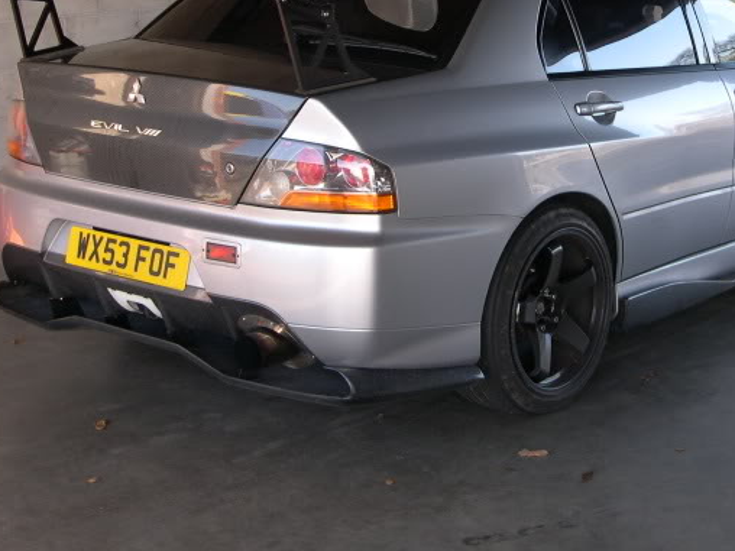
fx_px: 1571
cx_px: 443
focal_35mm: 74
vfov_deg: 19.8
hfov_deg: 26.3
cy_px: 142
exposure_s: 1/71.4
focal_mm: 10.1
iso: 100
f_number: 3.1
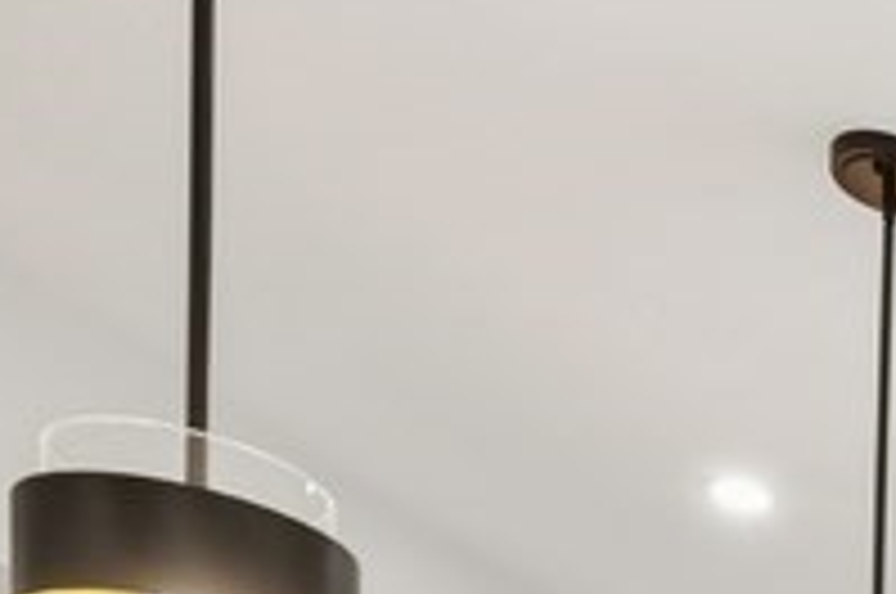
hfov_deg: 18.9
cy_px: 1357
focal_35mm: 72
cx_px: 1747
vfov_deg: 14.1
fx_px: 1789
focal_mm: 14
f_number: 8
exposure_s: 1/6
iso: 100
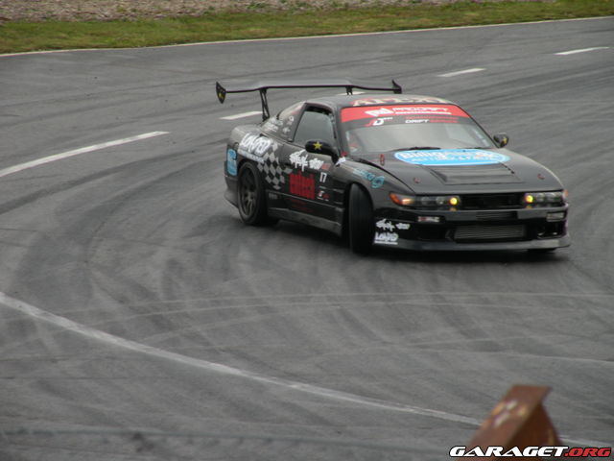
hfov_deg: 6.9
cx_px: 307
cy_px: 230
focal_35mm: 286
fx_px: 5073
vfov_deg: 5.2
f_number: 5.6
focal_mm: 50.7
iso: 64
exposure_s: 1/194
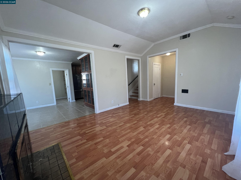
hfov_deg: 106.2
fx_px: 91
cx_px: 120
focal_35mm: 13
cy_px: 90
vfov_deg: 89.9
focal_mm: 1.57
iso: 160
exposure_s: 1/120
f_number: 1.8
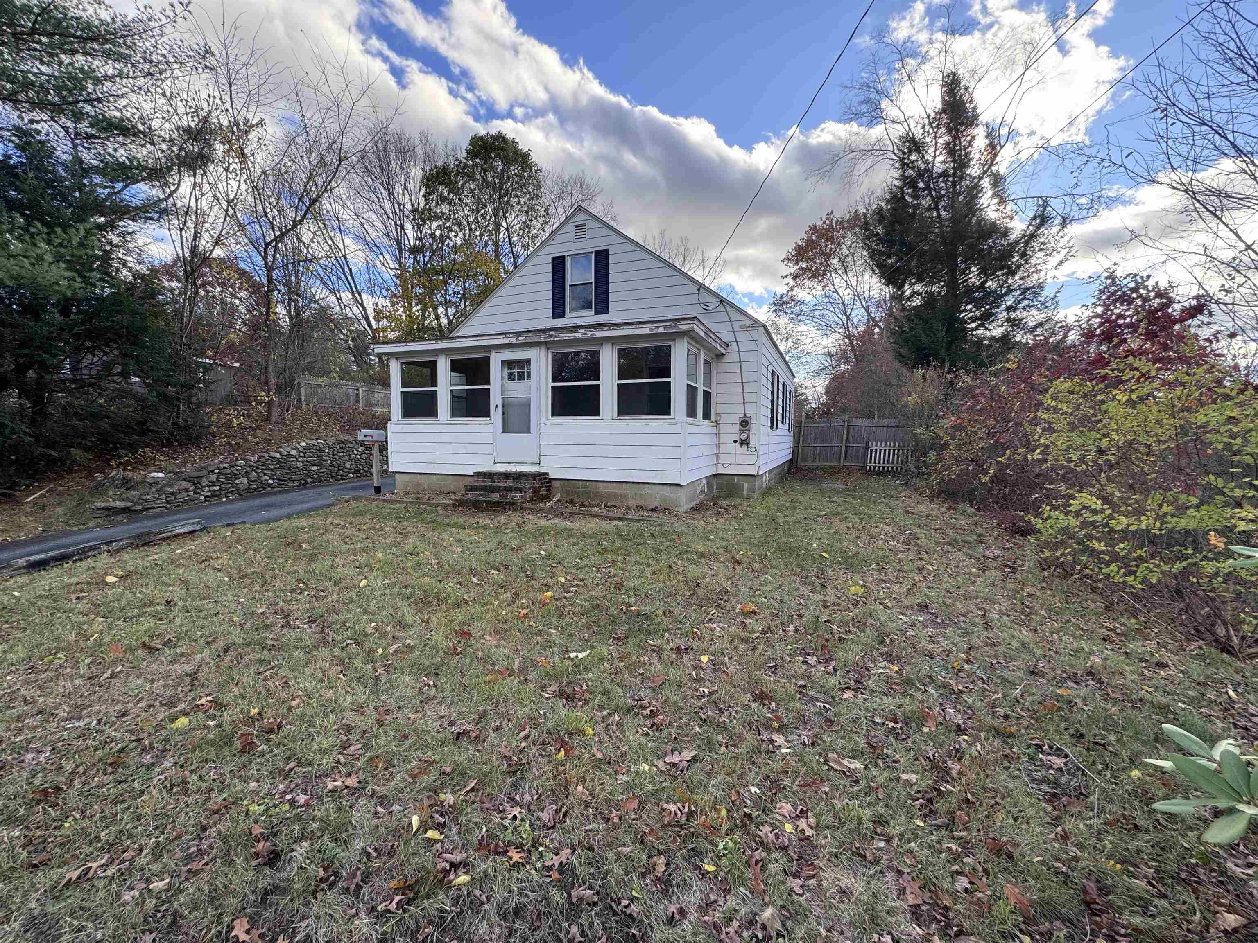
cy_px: 472
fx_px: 509
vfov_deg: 85.7
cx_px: 629
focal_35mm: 14
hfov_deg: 102.1
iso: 40
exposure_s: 1/277
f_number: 2.2
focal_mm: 2.22
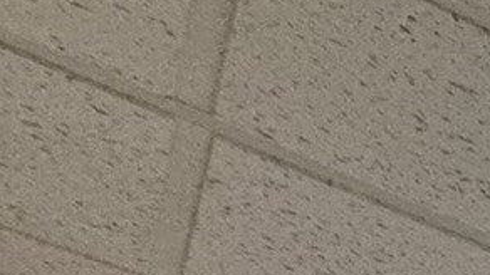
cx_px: 1393
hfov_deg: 12.1
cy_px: 1117
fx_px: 1390
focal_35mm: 107
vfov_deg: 7.6
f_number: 2.2
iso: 250
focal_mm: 2.22
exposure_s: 1/60
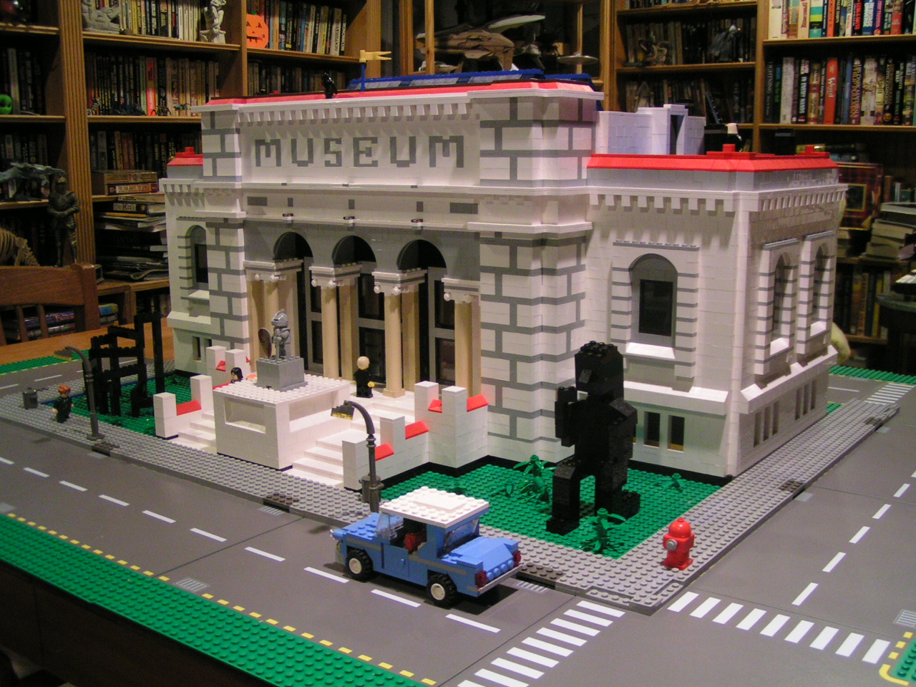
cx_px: 458
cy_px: 344
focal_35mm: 38
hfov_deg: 49.0
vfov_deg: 37.7
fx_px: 1006
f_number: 2.8
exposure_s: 1/15
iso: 200
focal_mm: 5.8
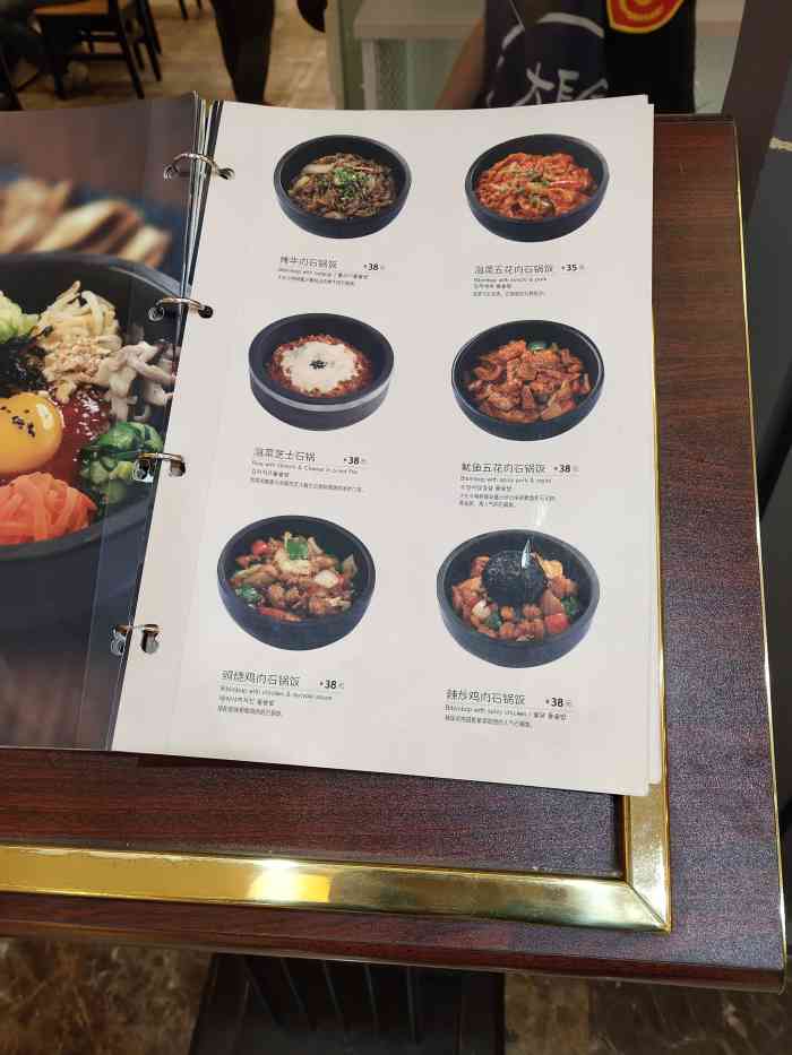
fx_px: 915
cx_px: 396
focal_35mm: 30
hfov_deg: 46.8
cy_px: 528
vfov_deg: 60.0
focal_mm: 4.35
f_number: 1.8
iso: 148
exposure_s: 1/50
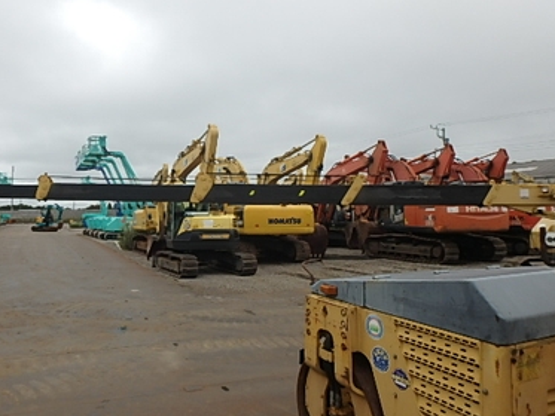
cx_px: 208
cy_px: 205
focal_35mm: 27
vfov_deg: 51.4
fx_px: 433
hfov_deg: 64.4
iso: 125
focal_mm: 3.7
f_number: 3.5
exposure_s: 1/640
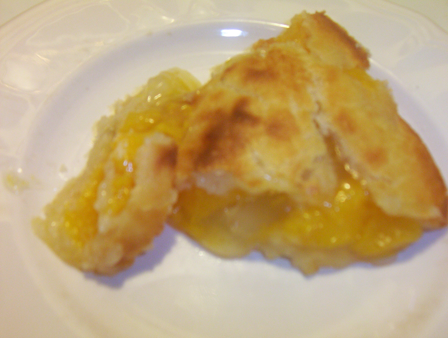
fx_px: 467
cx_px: 224
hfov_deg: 51.2
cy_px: 169
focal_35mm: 36
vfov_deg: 39.8
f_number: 2.76
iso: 140
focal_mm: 5.54
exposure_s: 1/30
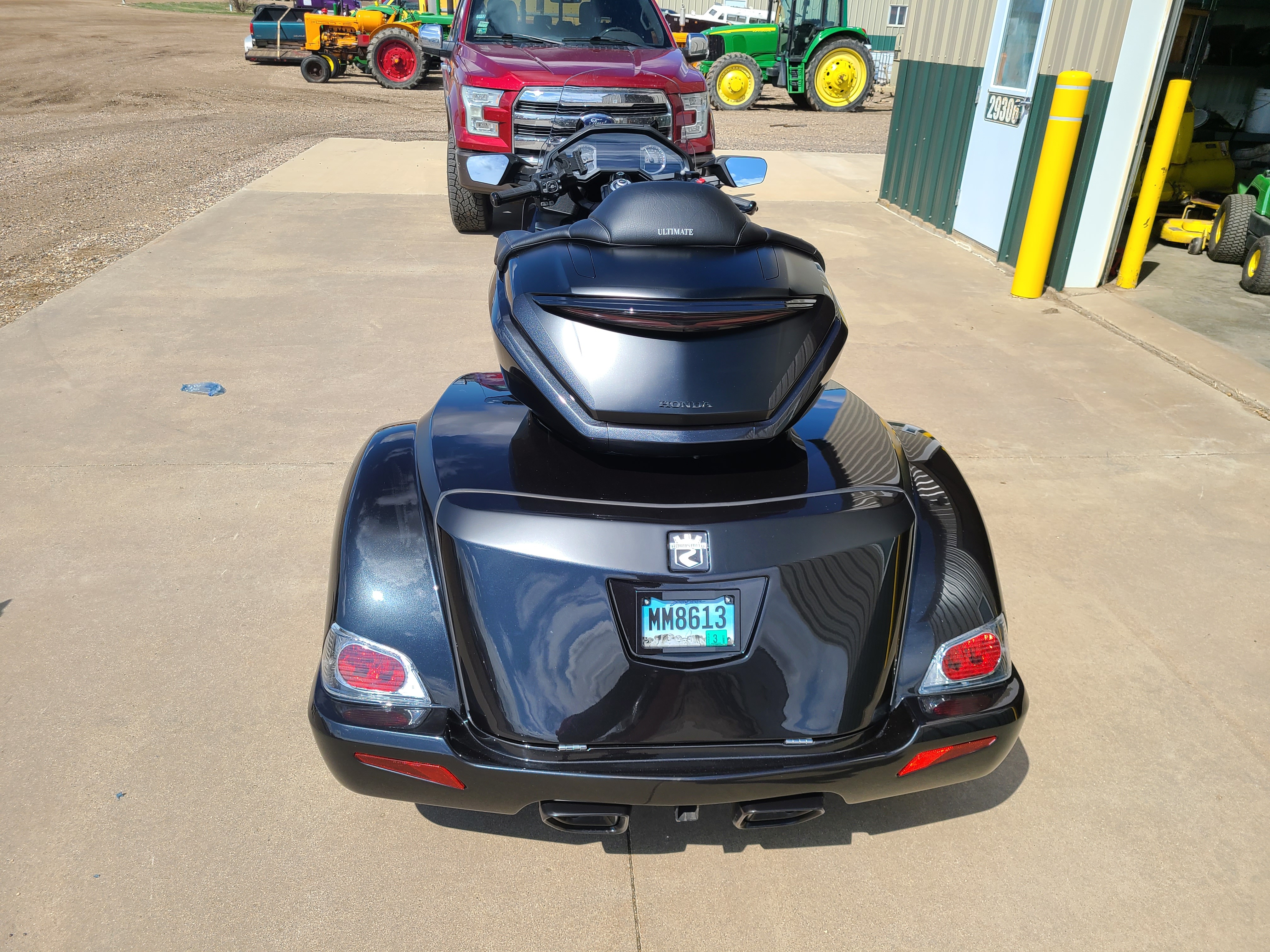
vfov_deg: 53.1
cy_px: 476
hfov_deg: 67.3
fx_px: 954
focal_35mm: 26
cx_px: 635
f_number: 1.8
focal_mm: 5.4
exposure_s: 1/2259
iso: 40
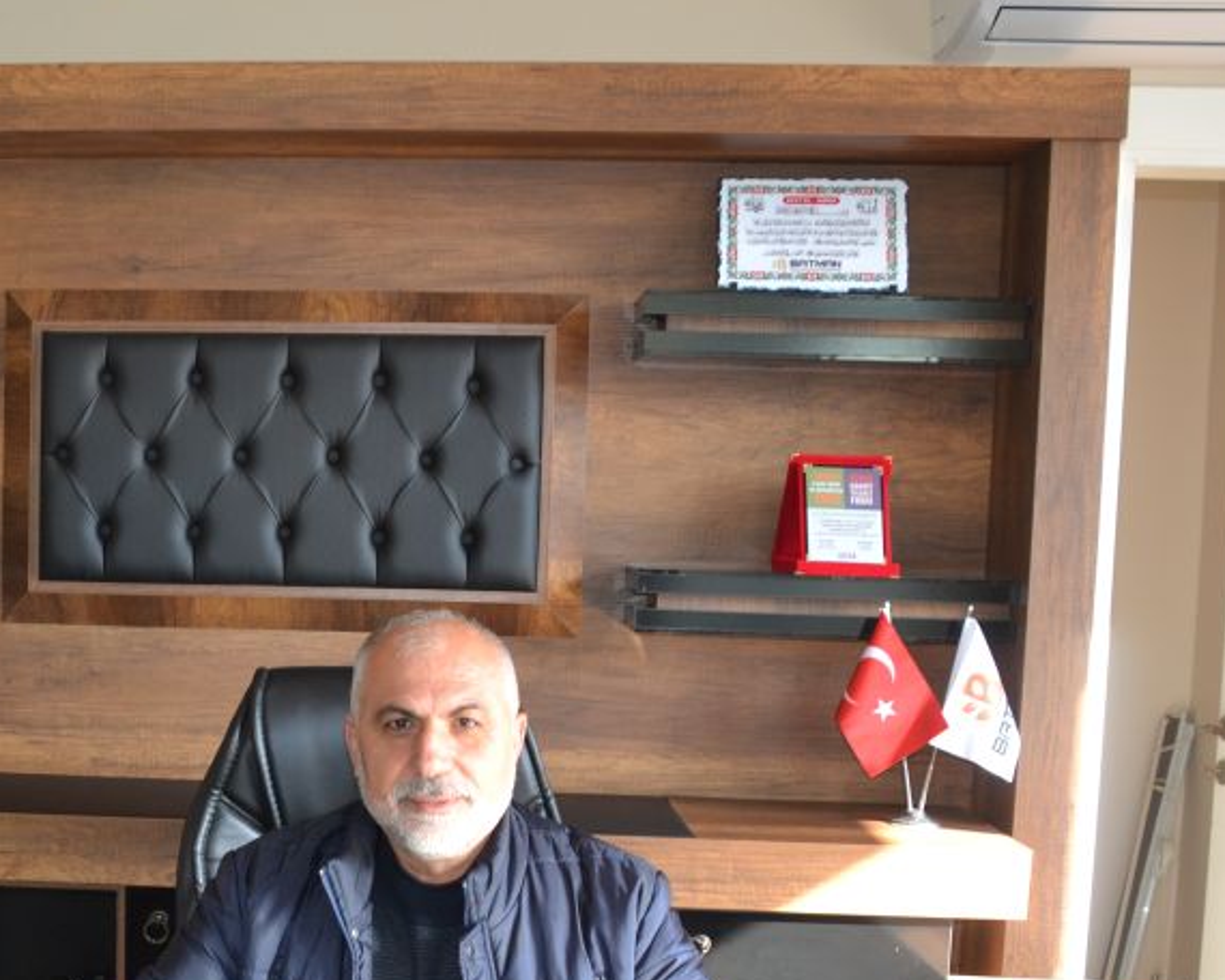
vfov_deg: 31.0
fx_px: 1740
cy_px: 718
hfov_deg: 37.4
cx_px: 247
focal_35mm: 48
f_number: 4
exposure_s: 1/60
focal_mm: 18
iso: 400
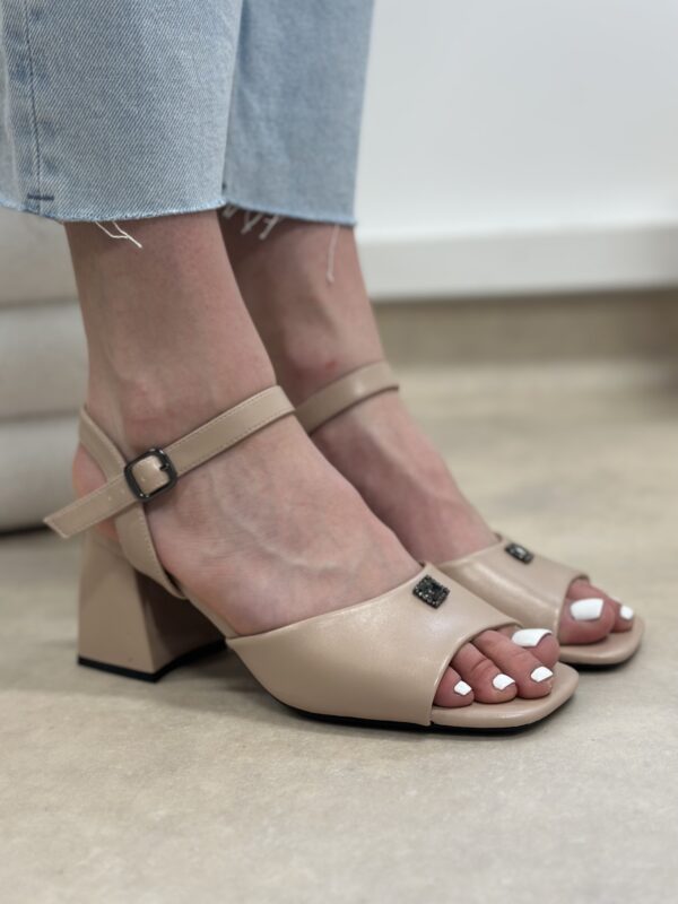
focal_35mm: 48
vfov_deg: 39.7
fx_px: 1254
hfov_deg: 30.3
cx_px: 339
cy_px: 452
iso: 80
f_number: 1.78
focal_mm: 6.86
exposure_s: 1/50
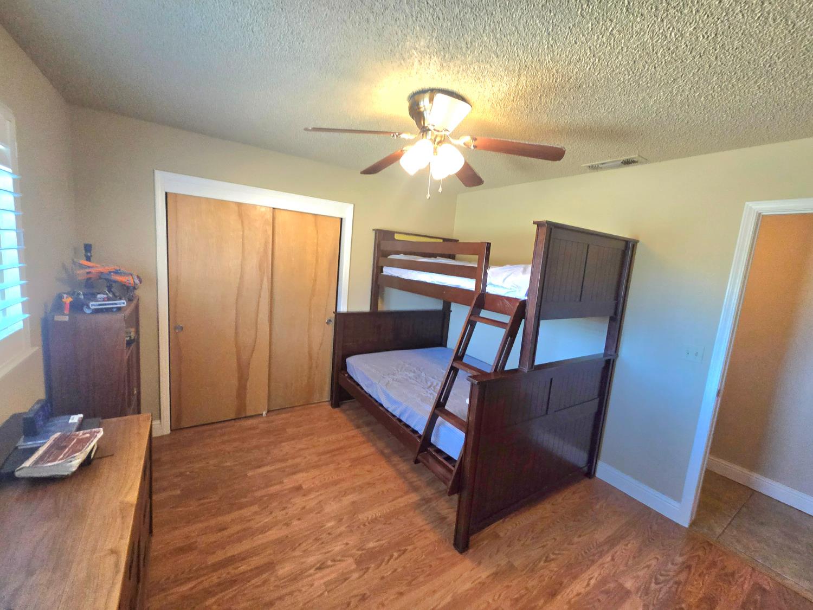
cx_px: 406
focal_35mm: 13
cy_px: 305
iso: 320
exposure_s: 1/60.2
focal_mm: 2.2
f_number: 2.2
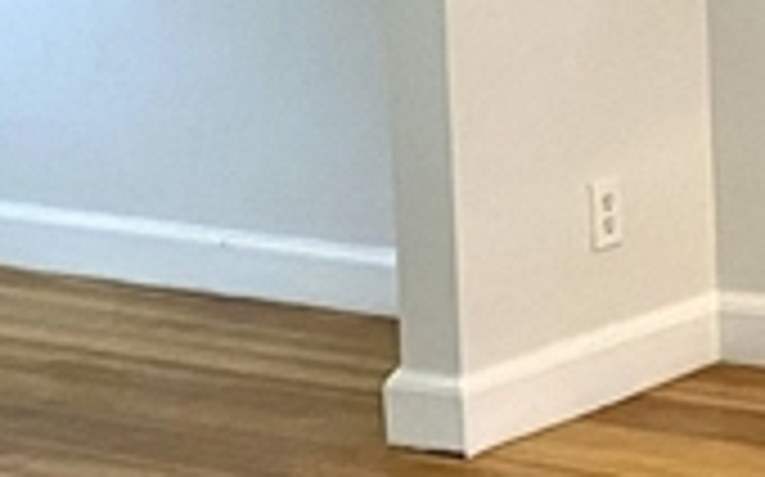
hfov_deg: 12.1
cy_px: -104
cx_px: 1084
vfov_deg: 7.8
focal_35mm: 166
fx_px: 3459
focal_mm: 4.25
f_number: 1.8
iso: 100
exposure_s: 1/60
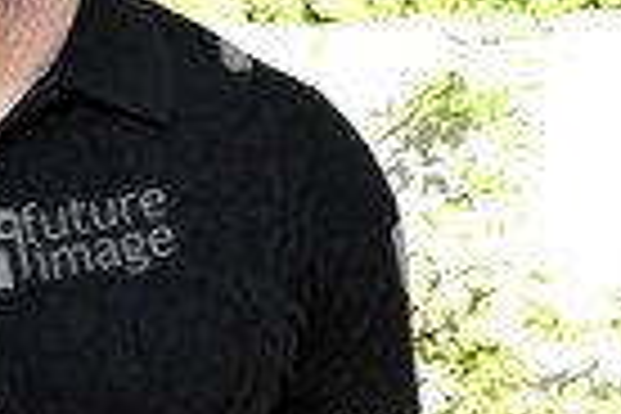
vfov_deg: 10.0
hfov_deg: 14.6
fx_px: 2363
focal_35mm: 137
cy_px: 130
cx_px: -61
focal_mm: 42
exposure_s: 1/320
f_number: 5.6
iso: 640
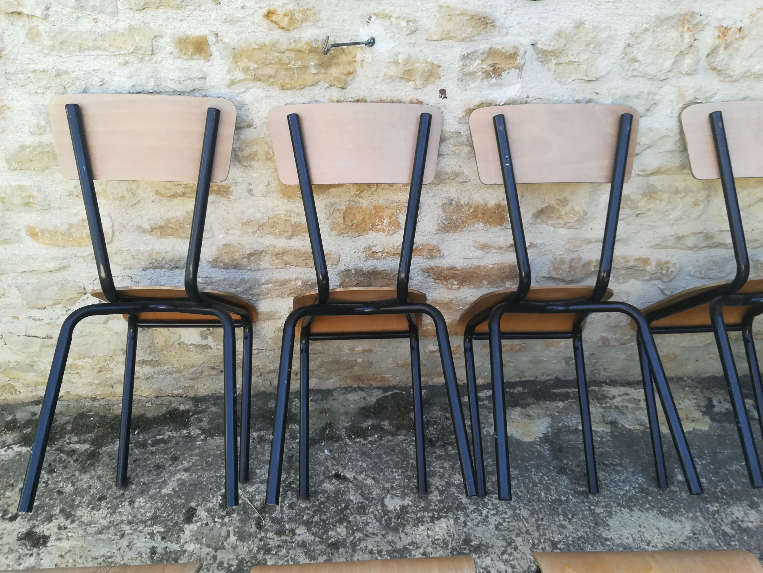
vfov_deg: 53.1
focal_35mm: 26
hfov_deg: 67.3
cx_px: 382
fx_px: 573
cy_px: 286
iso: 64
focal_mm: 3.83
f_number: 2.2
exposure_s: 1/100
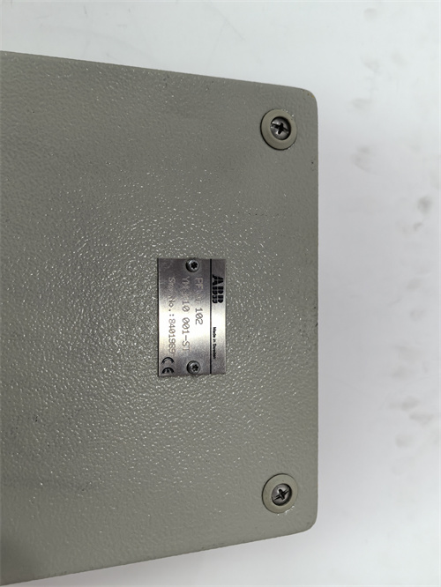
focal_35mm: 29
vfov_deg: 61.6
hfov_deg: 48.3
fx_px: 492
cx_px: 220
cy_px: 294
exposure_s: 1/100
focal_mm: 5.75
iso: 125
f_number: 2
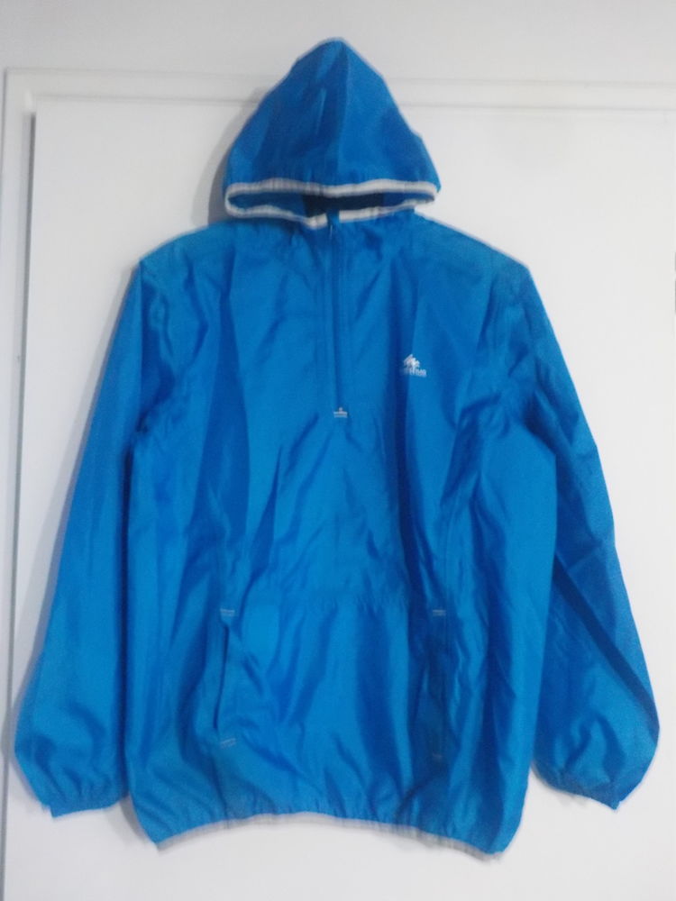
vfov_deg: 60.0
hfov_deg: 46.8
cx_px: 338
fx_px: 781
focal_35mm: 30
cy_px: 450
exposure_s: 1/8
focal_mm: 4.1
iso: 720
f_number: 3.3
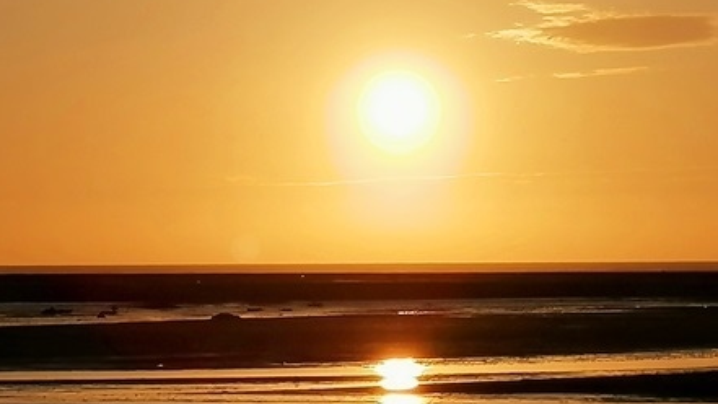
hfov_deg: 13.0
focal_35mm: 166
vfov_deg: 7.3
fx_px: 3160
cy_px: 239
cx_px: 339
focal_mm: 3.81
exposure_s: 1/6024
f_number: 2.2
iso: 50
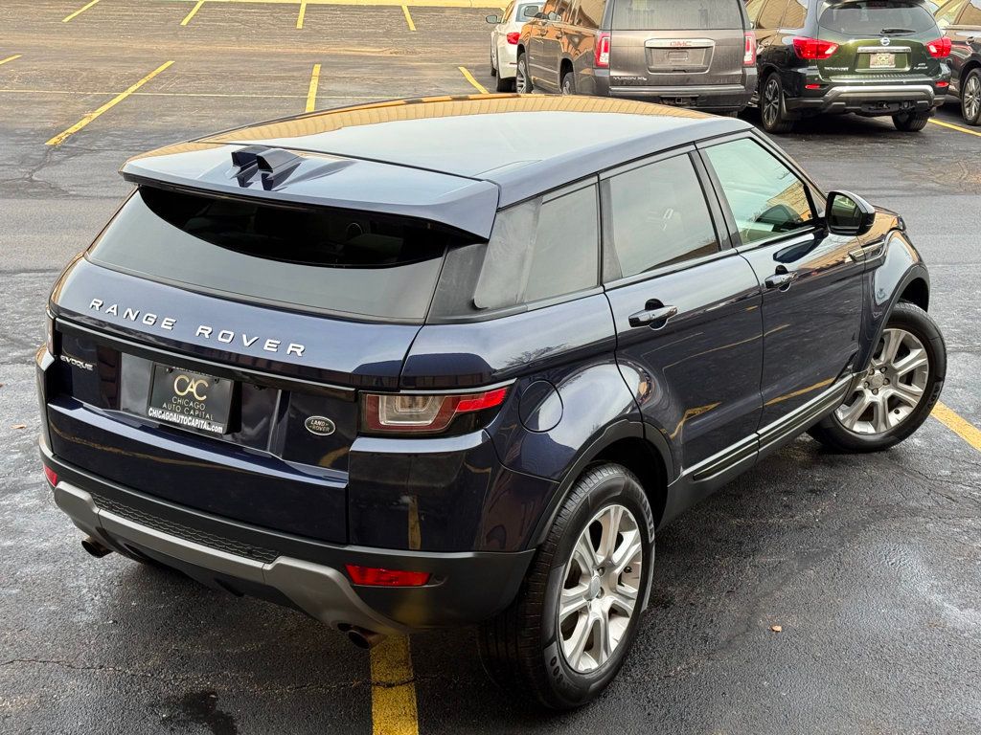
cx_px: 490
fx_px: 1360
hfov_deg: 39.7
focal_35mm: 48
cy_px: 368
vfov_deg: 30.3
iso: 64
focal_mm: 6.76
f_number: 1.78
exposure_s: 1/570
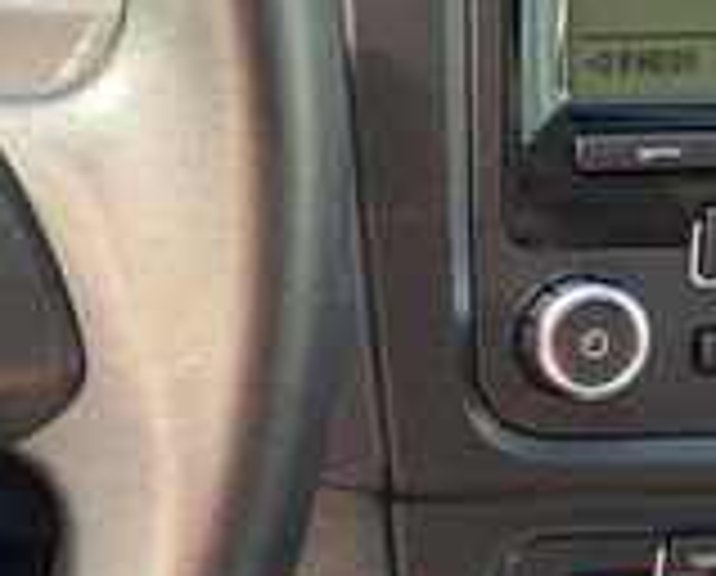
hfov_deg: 11.5
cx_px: -221
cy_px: 418
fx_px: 3463
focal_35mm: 163
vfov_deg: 9.5
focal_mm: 4.25
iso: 50
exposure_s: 1/121
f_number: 1.8
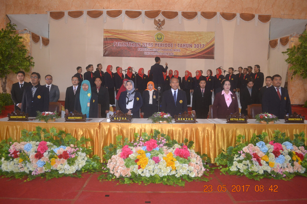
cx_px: 154
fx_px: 230
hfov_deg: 67.4
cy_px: 102
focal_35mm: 27
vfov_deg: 47.9
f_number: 3.5
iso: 1600
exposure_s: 1/60
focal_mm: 18
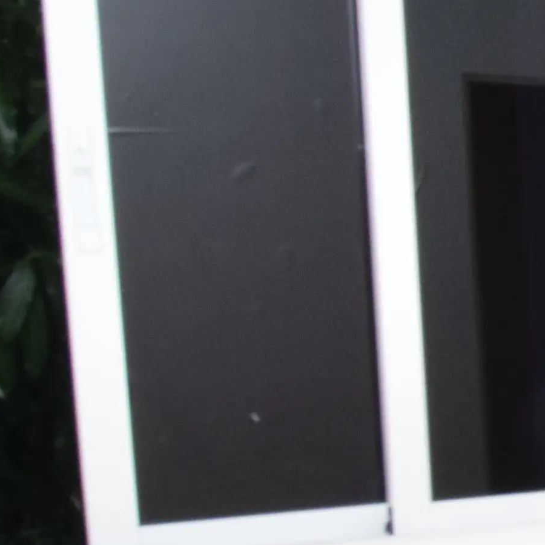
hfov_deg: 13.6
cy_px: 465
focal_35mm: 85
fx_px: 1514
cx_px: 1365
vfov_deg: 20.1
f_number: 11
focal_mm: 10
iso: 800
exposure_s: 1/125
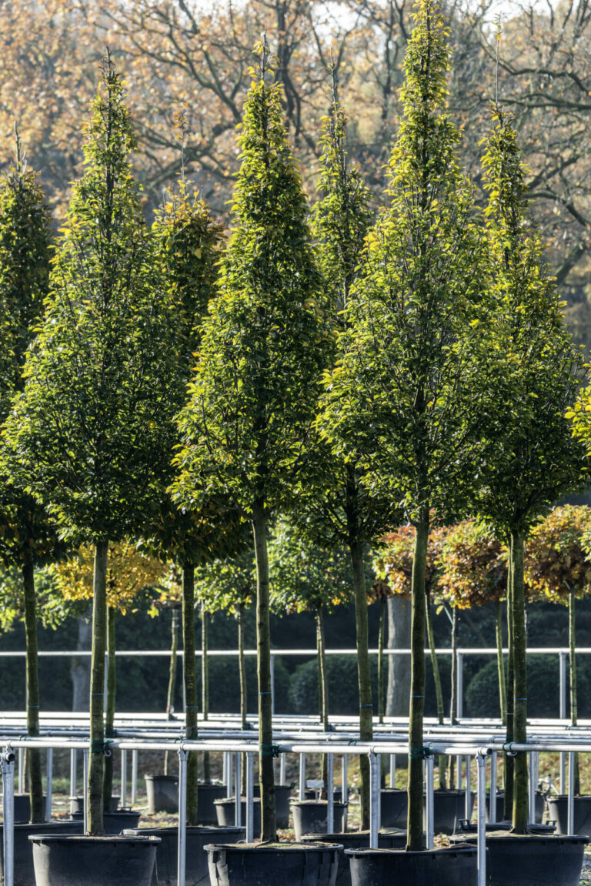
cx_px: 296
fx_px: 6398
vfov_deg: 7.9
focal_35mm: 260
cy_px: 443
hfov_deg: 5.3
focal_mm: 260
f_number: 8
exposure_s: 1/125
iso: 200
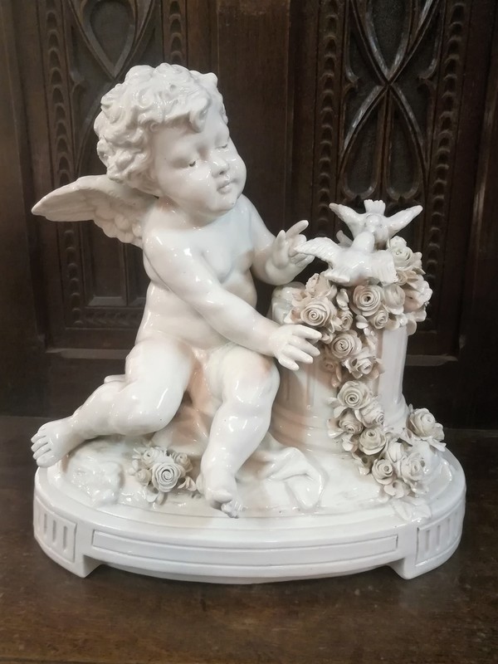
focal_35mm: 26
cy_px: 332
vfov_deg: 67.3
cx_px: 249
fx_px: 499
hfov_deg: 53.1
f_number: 2.2
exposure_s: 1/20
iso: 640
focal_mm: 3.83
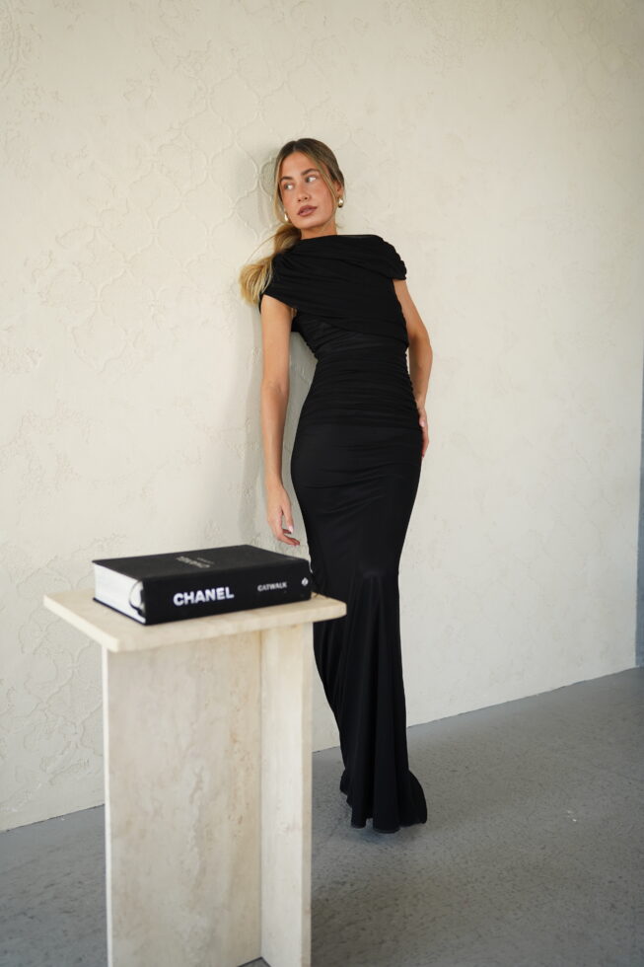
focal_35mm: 33
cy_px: 484
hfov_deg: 40.3
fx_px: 878
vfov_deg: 57.7
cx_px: 322
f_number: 2.8
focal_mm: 32.7
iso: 500
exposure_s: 1/320
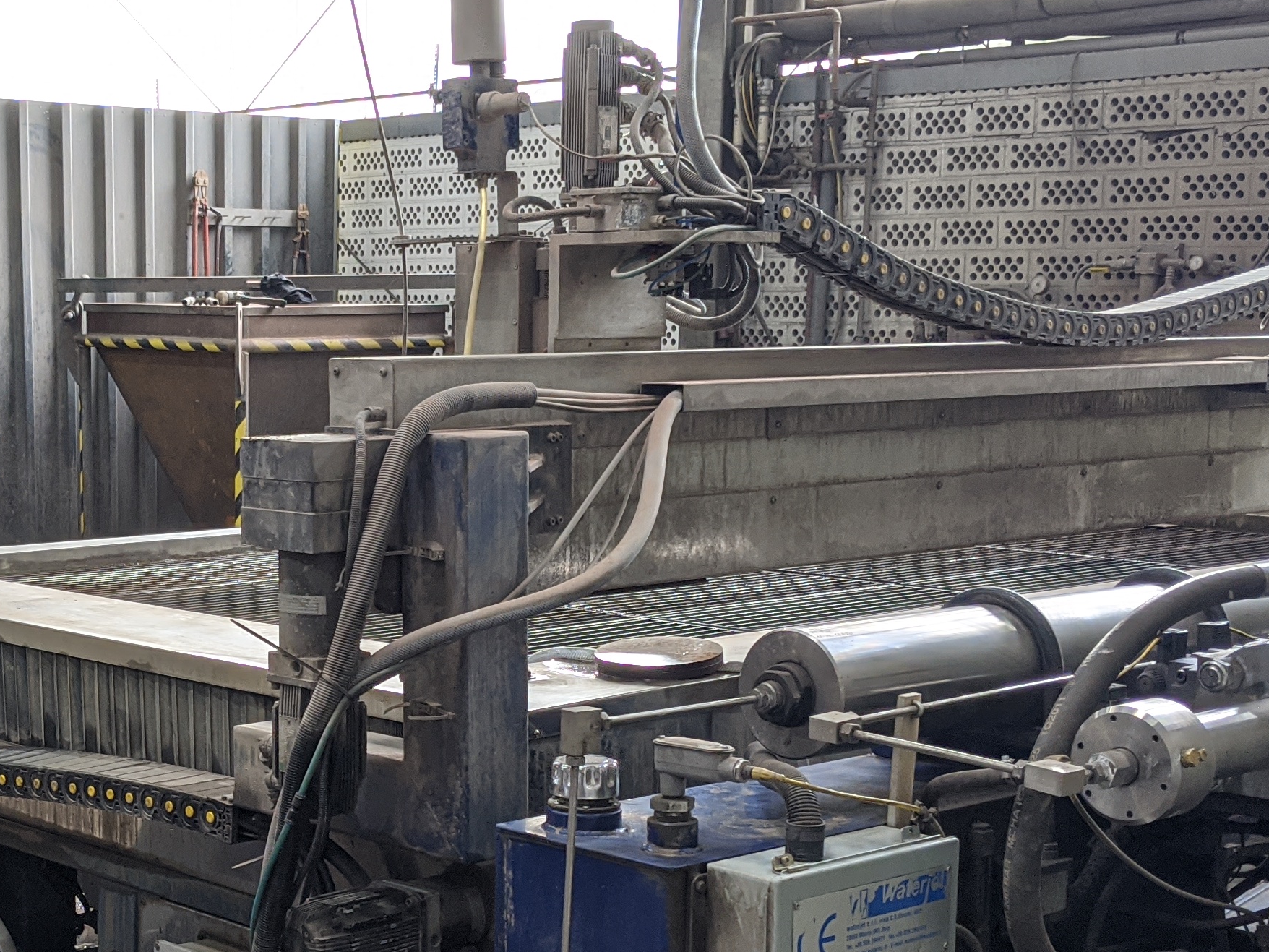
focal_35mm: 62
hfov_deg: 30.5
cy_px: 646
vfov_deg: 23.5
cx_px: 281
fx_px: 2273
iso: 81
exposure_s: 1/49.9
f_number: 1.73
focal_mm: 4.38
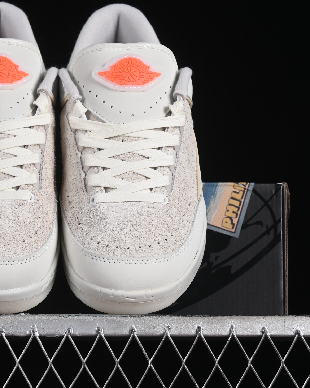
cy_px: 193
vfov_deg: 18.1
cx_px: 53
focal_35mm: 106
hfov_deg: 14.4
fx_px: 1216
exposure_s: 1/80
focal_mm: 50
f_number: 8
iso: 160
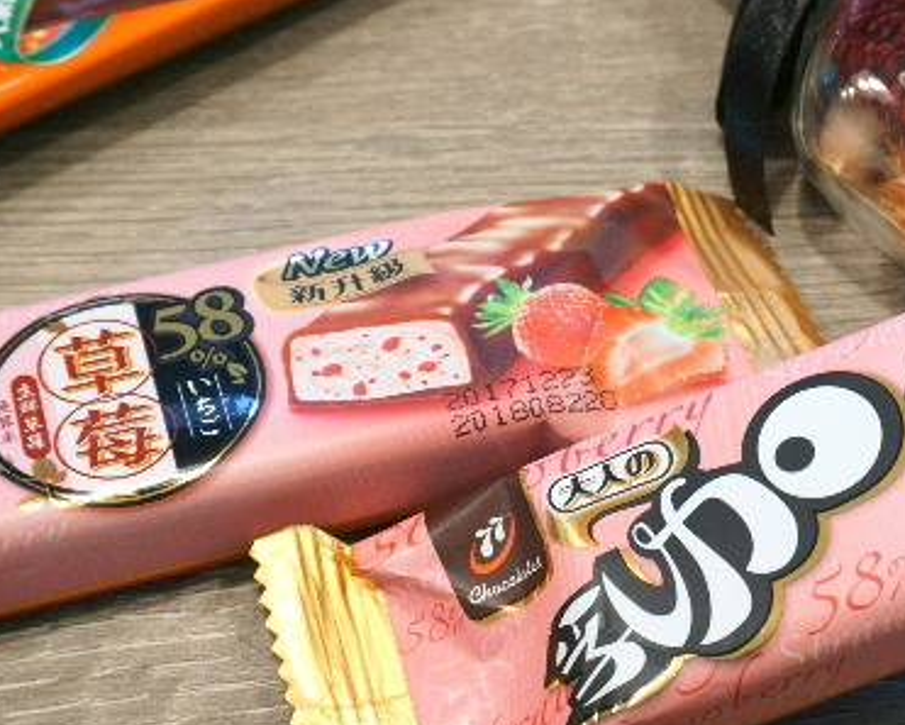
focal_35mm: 86
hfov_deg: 21.8
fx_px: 2306
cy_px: 366
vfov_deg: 17.9
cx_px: 771
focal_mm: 27
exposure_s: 1/50
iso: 1000
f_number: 6.3
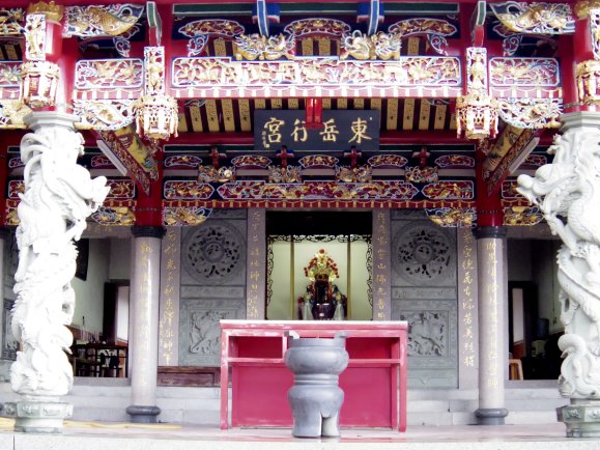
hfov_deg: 34.3
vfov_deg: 26.1
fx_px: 970
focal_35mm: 56
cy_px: 245
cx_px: 283
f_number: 1.9
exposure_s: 1/60
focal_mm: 8.5
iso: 1000
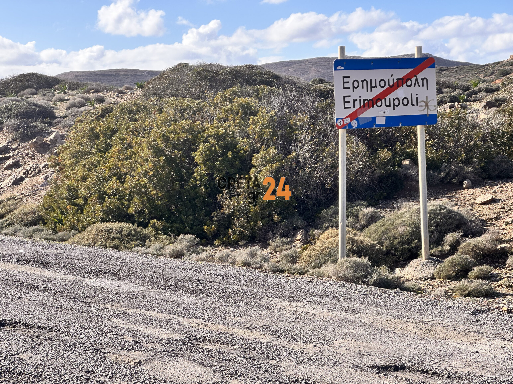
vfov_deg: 19.1
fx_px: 1141
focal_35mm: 77
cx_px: 256
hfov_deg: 25.3
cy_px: 192
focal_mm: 9
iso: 32
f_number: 2.8
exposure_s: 1/727
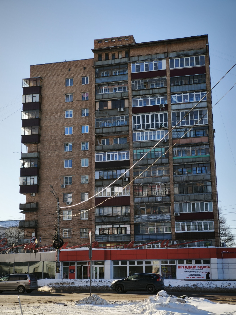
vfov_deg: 38.2
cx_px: 118
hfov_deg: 29.1
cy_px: 158
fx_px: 455
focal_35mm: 50
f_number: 1.9
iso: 50
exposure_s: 1/574
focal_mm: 7.1
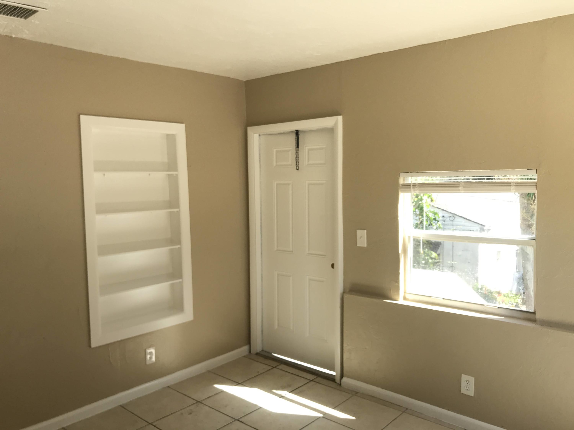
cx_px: 287
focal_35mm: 28
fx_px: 464
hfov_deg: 63.4
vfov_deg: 49.7
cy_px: 215
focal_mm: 3.99
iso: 20
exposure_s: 1/190
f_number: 1.8
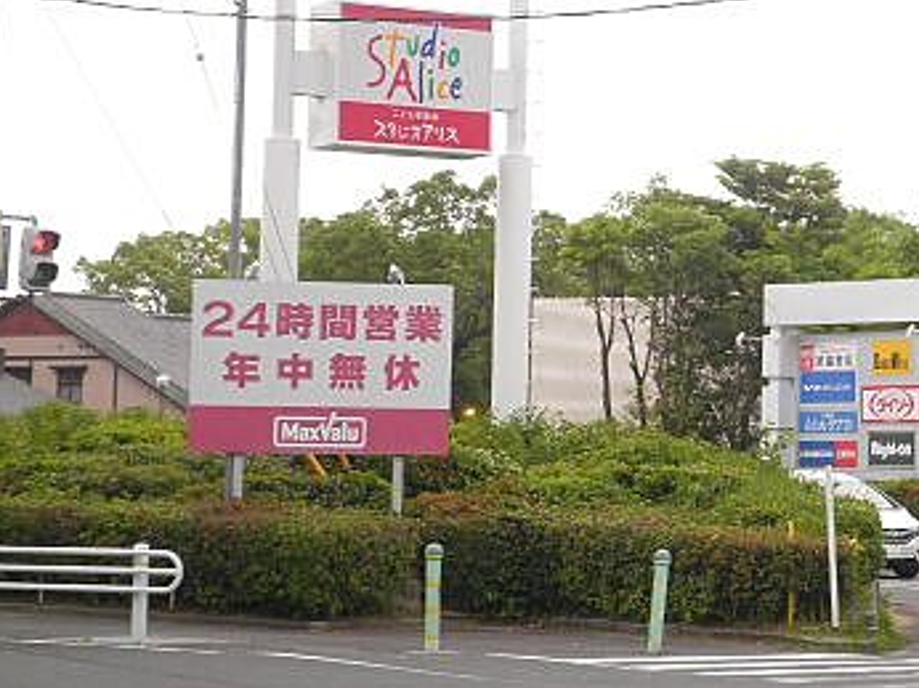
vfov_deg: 13.3
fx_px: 2945
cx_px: 757
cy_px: 210
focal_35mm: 111
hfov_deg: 17.6
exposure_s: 1/160
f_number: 3.9
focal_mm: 10.7
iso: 64
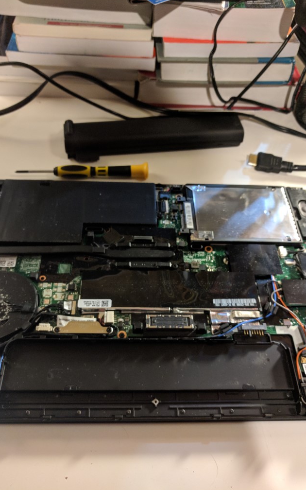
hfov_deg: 44.5
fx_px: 374
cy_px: 245
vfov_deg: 66.5
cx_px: 146
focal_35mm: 28
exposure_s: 1/30
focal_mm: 4.67
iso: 731
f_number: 2
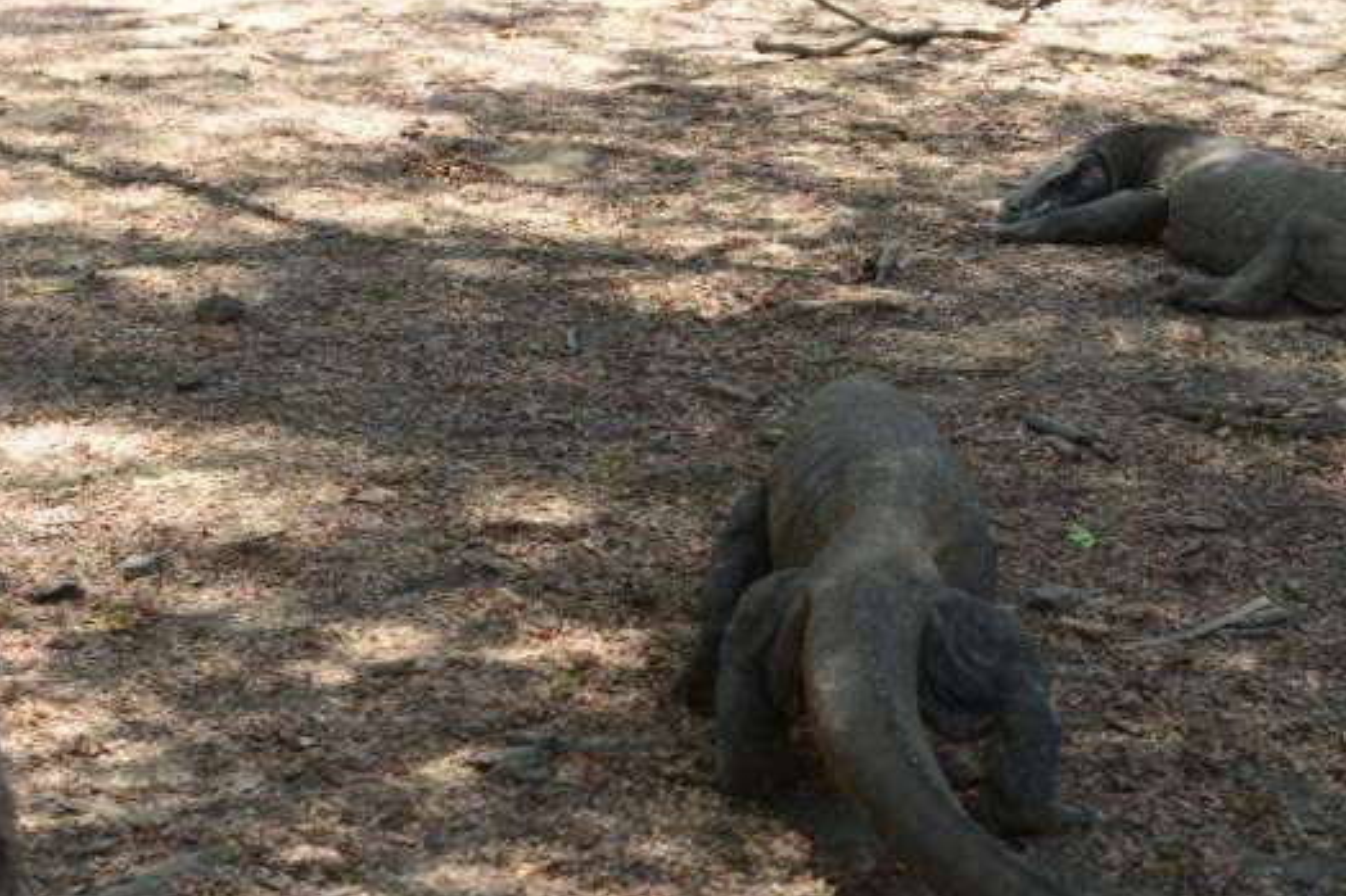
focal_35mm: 107
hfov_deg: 19.0
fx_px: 3999
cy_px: 616
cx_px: 938
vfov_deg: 12.8
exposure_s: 1/200
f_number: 7.1
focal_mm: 70
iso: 250
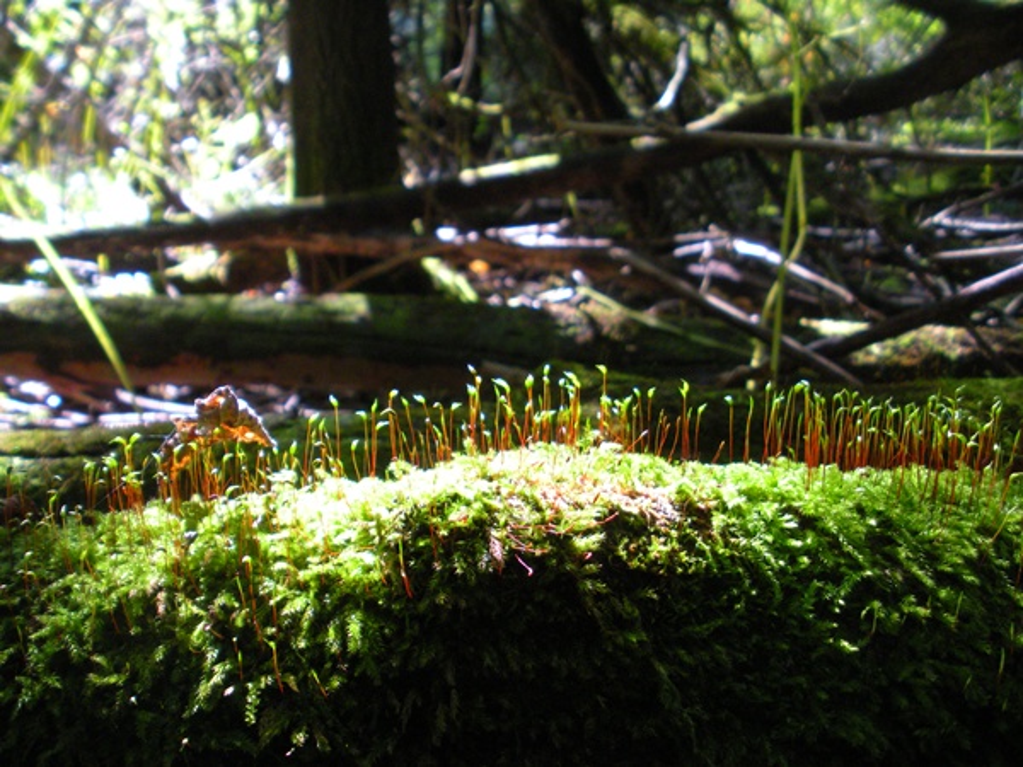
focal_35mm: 36
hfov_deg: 51.4
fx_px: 1064
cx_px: 512
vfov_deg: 39.7
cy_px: 384
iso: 266
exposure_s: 1/118
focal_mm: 6.3
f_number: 3.5
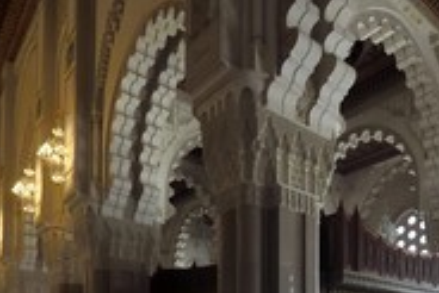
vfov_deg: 34.9
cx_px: 272
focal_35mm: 32
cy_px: 329
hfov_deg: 58.0
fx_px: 391
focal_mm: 14
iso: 3200
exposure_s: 1/30
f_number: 9
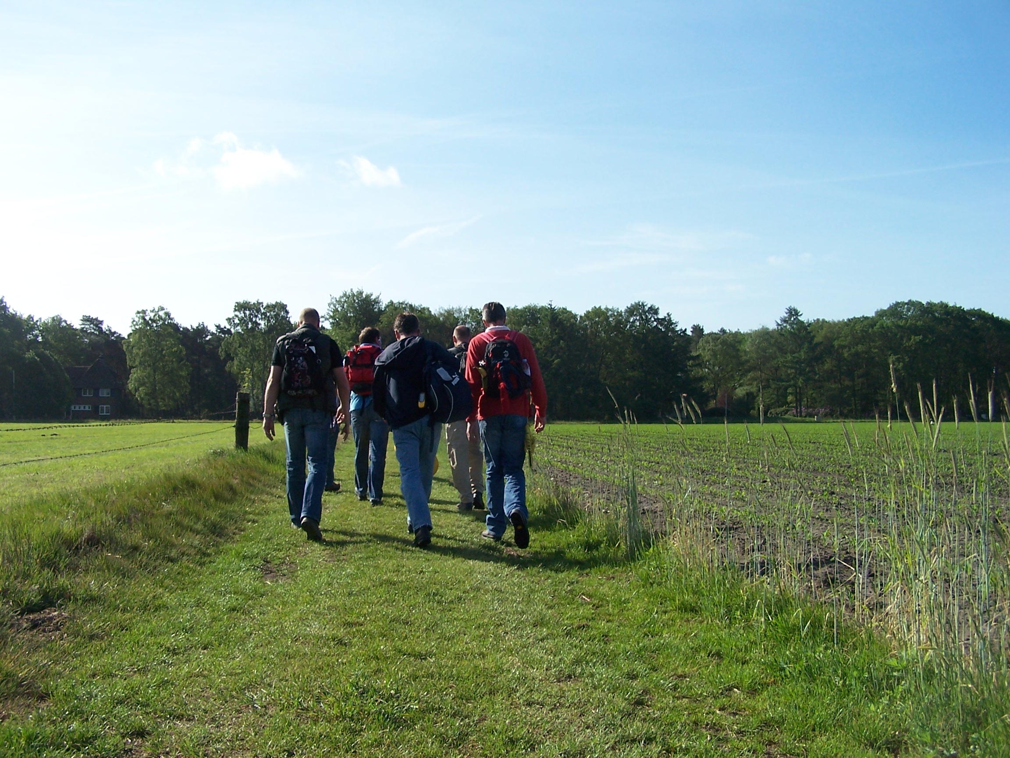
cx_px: 505
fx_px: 1109
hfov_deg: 49.0
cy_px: 379
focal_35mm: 38
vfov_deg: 37.7
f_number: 4
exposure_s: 1/500
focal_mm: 6.3
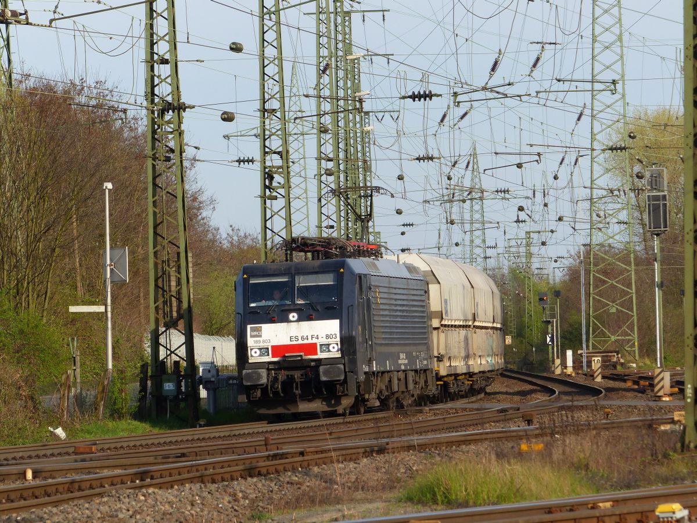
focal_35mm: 297
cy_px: 262
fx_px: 5980
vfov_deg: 5.0
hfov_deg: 6.7
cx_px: 348
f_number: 4
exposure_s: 1/640
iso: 100
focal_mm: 53.4
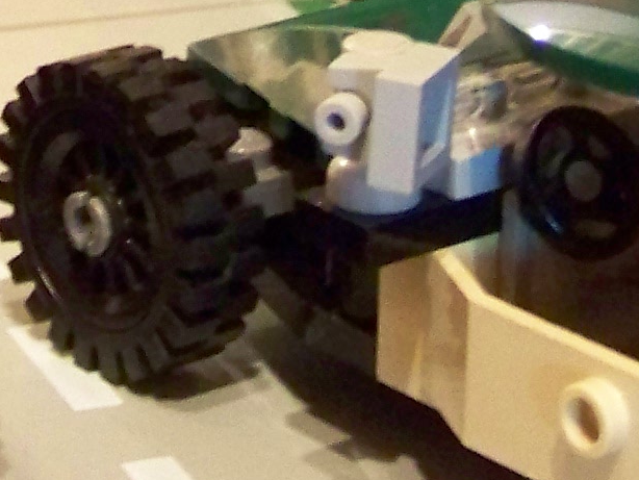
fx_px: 3509
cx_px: -69
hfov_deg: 10.3
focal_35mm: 190
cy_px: -223
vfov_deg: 7.7
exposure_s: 1/4
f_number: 2.8
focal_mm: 6.3
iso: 400
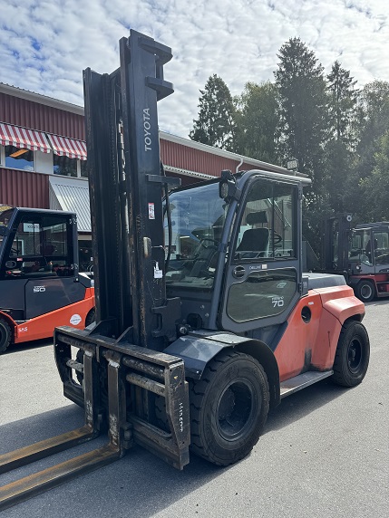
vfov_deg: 71.6
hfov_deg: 56.8
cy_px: 259
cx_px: 194
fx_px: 360
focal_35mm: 24
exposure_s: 1/1721
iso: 80
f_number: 1.78
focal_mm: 6.76
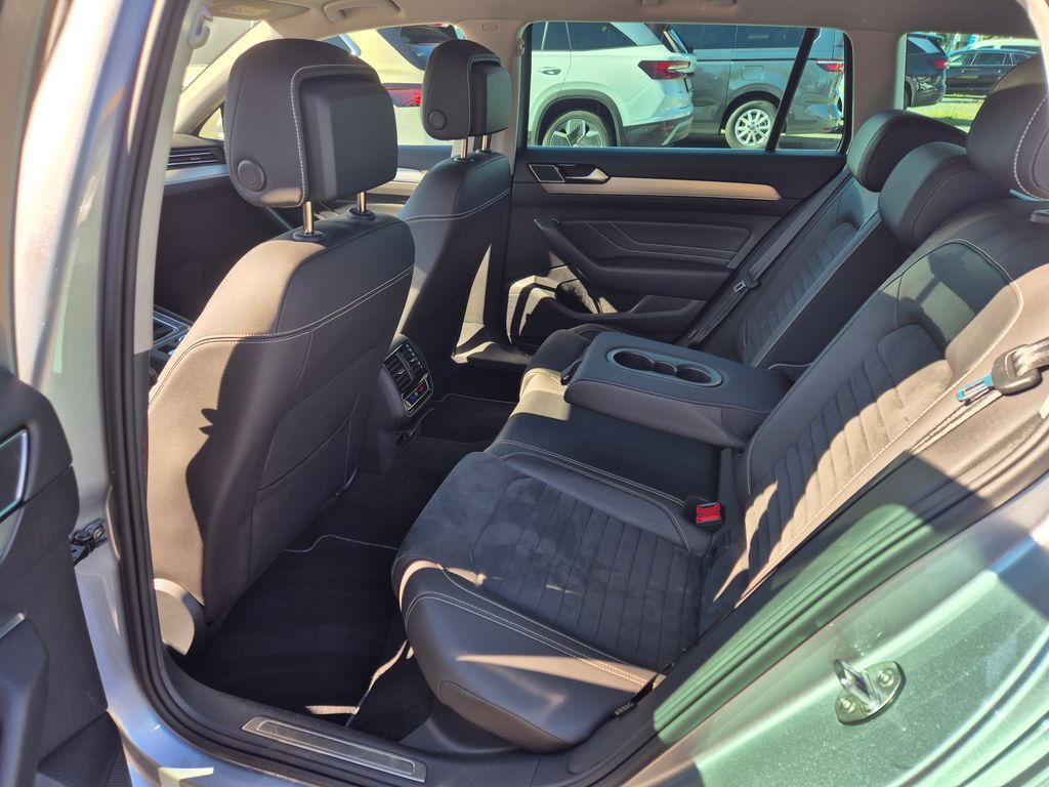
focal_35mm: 23
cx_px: 524
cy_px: 394
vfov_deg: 58.9
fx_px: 697
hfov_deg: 73.9
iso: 25
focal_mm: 5.4
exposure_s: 1/281
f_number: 1.8
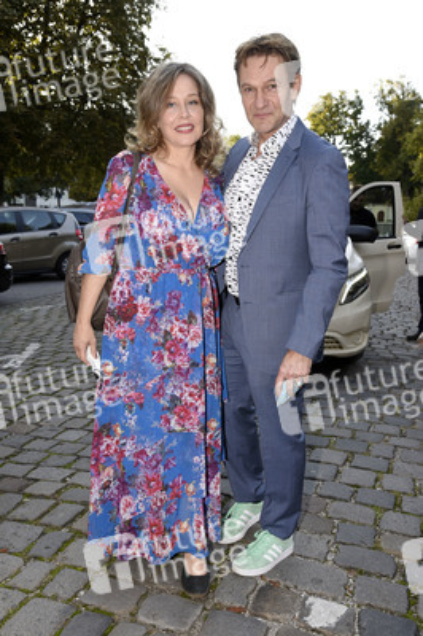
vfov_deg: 58.8
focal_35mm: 32
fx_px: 565
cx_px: 212
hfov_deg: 41.0
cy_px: 318
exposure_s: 1/160
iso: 500
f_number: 6.3
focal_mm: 32
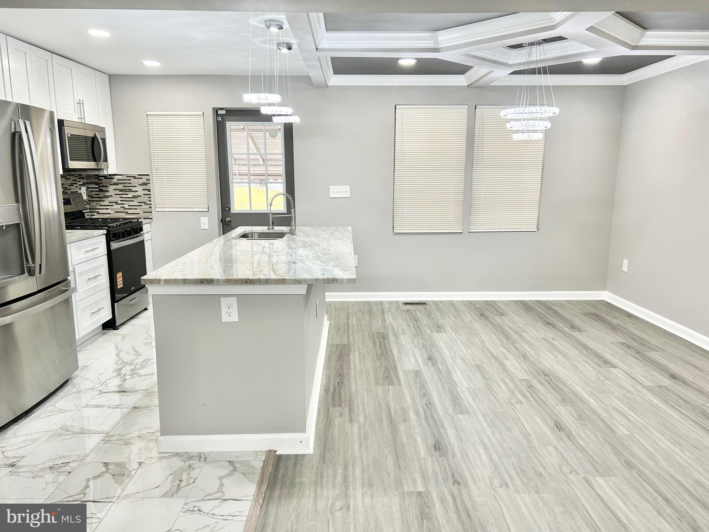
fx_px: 533
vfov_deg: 53.1
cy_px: 266
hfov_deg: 67.3
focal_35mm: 26
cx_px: 354
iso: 64
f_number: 1.5
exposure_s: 1/60
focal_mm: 5.7
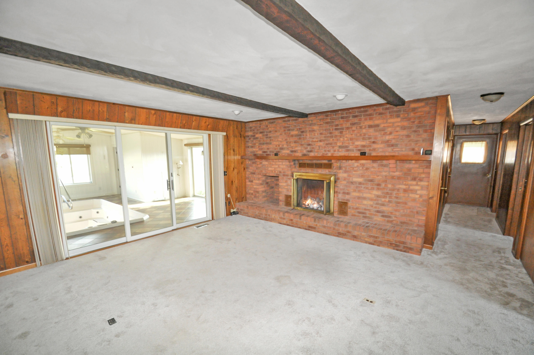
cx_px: 267
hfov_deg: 100.5
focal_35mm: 15
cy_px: 178
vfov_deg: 77.2
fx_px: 222
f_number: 4
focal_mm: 10
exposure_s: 1/60
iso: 800
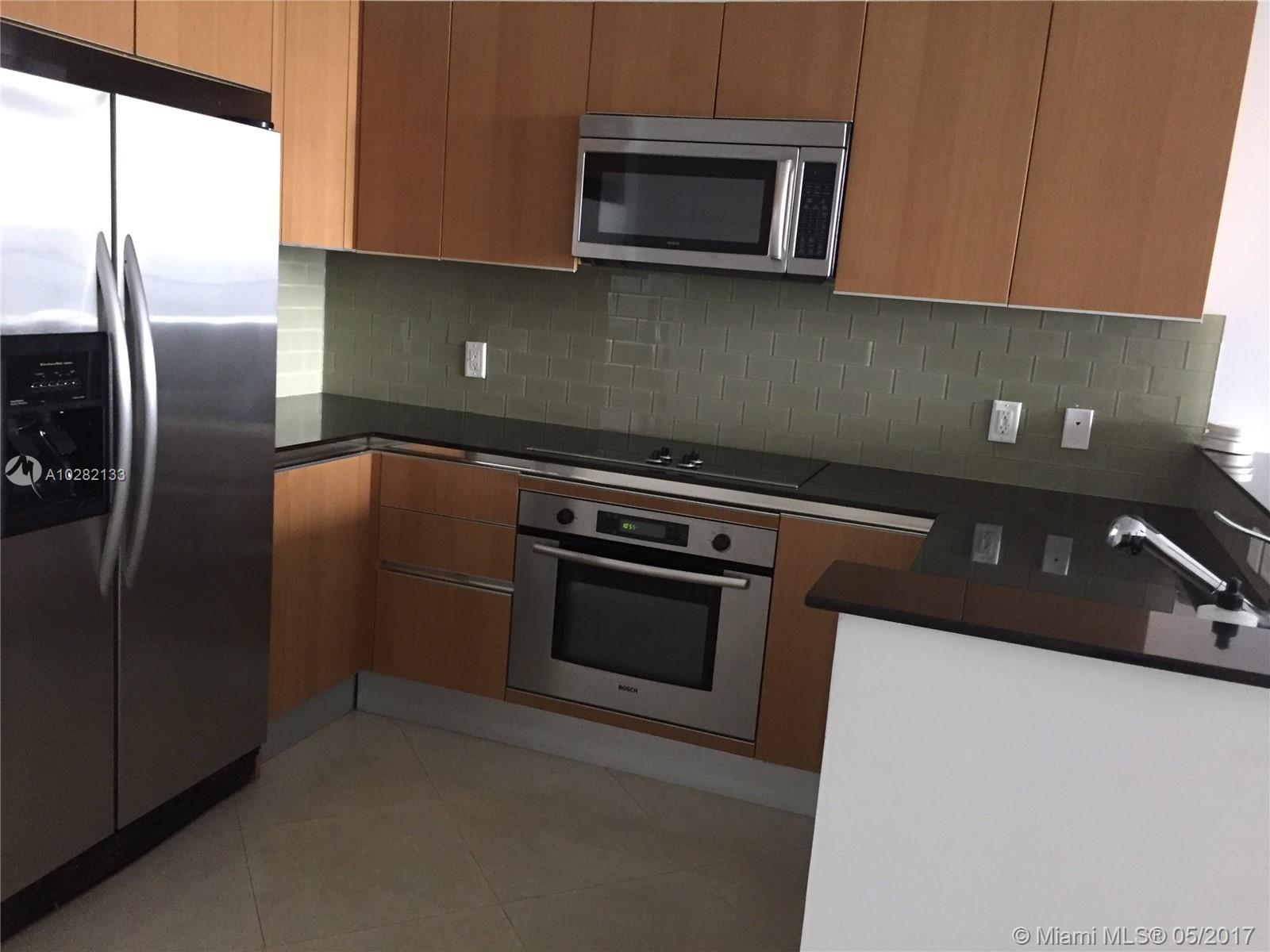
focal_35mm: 29
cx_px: 635
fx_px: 1064
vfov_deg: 48.2
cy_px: 476
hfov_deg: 61.7
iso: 250
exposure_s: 1/30
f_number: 2.2
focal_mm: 4.15
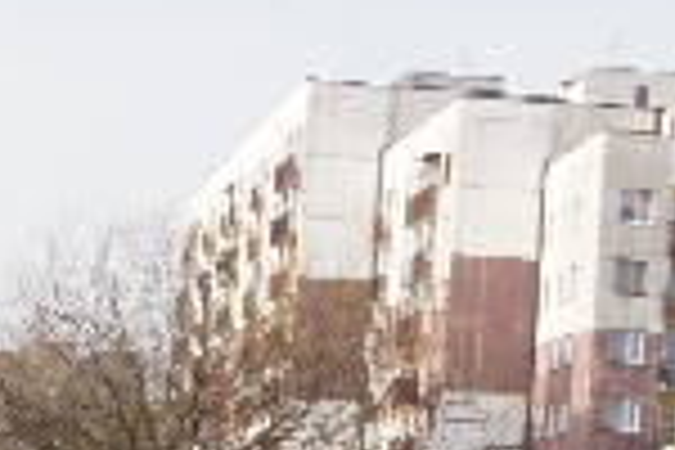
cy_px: 835
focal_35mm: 180
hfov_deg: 11.3
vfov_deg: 7.4
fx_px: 3375
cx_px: -36
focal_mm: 30
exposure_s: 1/160
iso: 200
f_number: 13
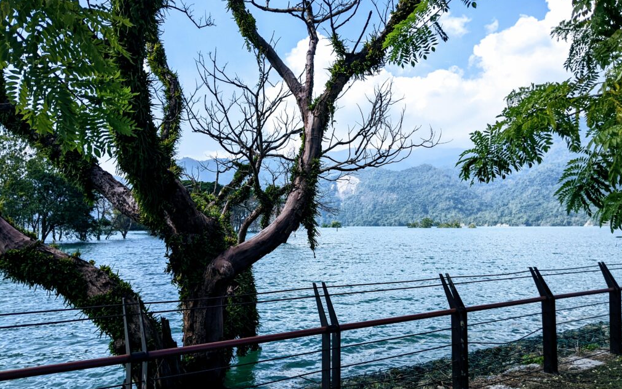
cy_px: 184
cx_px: 314
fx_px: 492
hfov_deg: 64.6
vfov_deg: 43.1
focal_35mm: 29
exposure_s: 1/3356
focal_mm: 4.44
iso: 62
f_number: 1.8
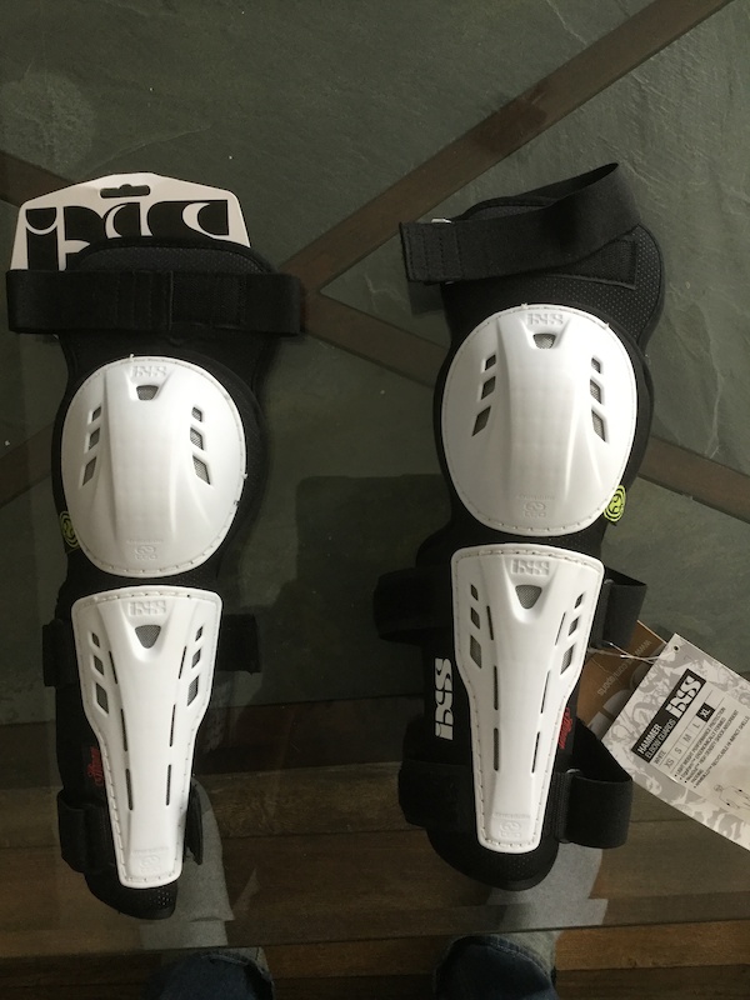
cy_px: 500
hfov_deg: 45.4
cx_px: 375
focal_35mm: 31
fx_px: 896
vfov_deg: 58.4
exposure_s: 1/33
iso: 80
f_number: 2.4
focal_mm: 3.3
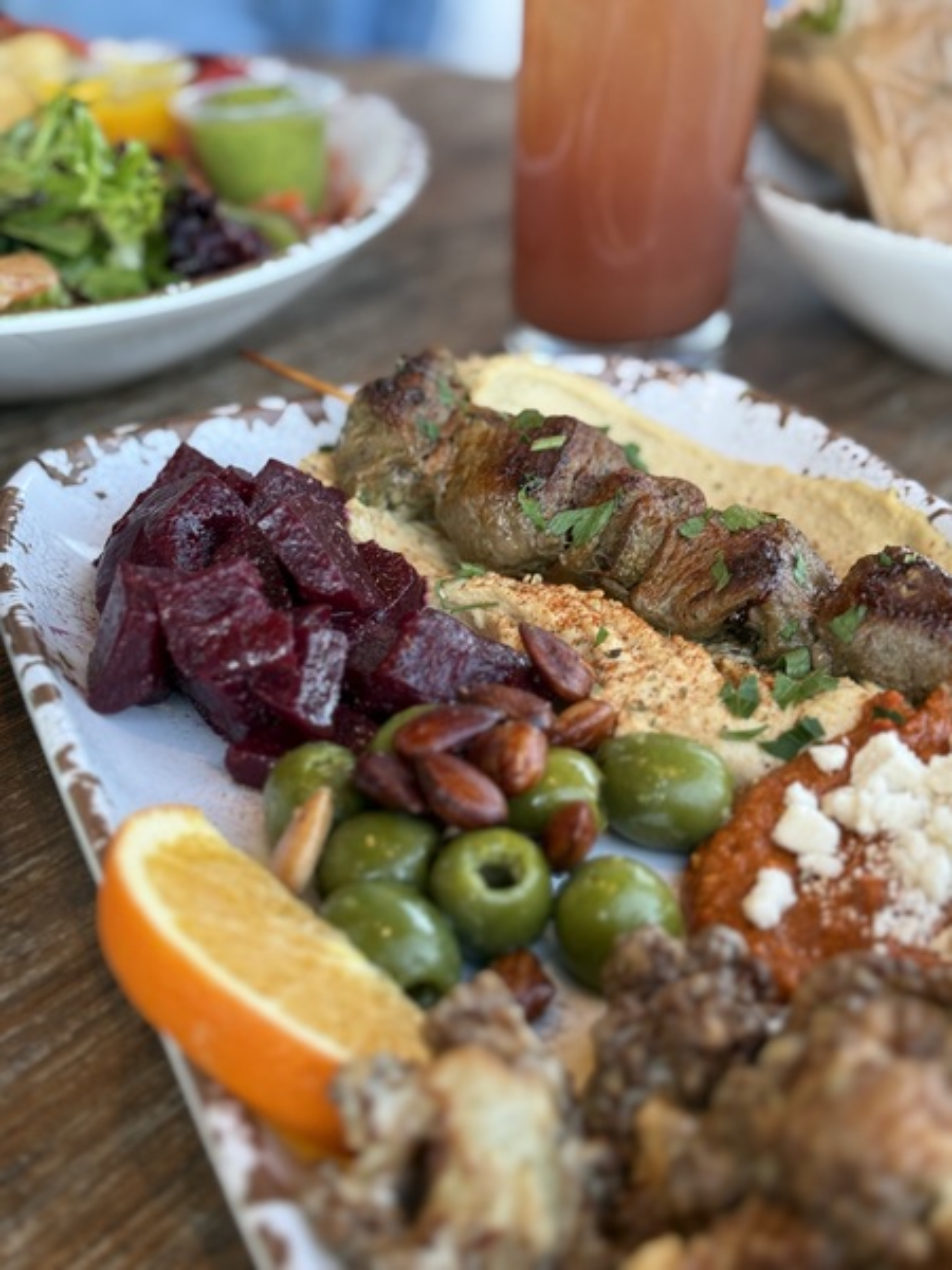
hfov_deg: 30.3
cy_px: 635
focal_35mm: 48
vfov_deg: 39.7
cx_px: 476
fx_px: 1760
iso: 80
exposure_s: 1/60
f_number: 1.78
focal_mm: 6.76
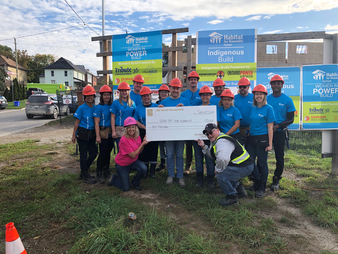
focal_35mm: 28
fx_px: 273
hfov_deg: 63.4
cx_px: 169
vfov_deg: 49.7
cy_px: 127
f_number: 1.8
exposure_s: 1/1091
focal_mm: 3.99
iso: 20
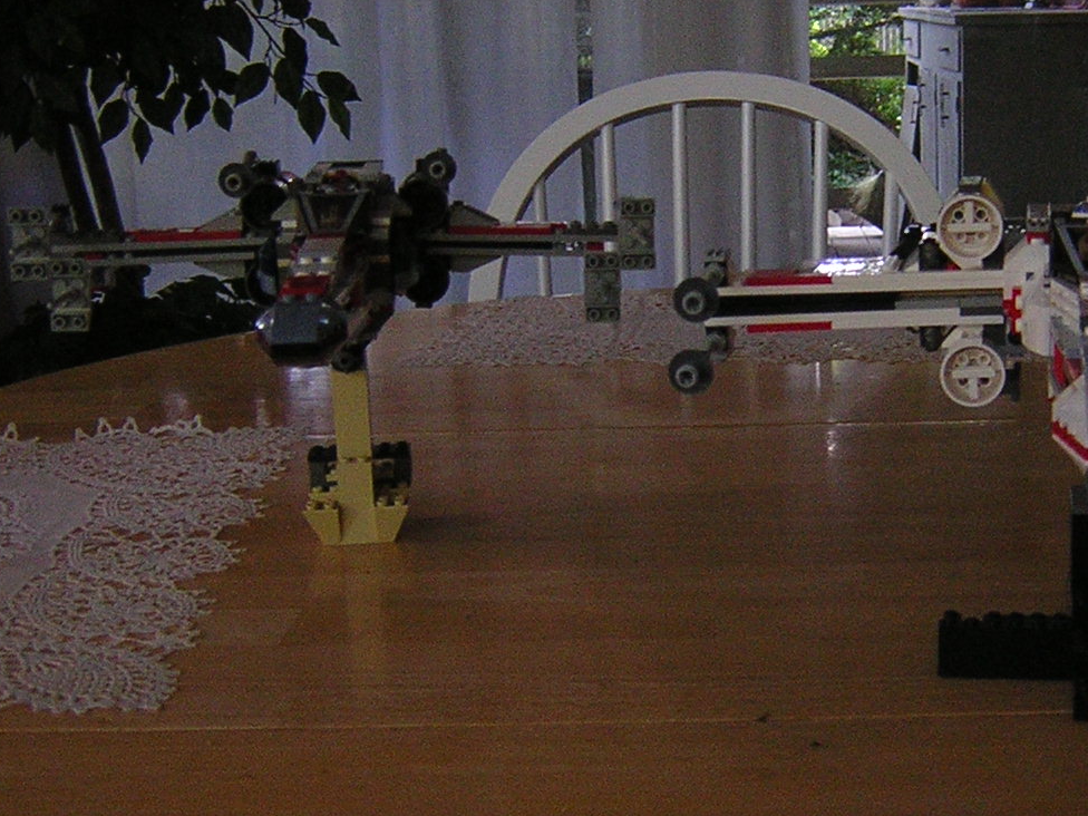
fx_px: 1854
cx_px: 768
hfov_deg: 32.3
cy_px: 380
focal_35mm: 59
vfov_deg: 24.8
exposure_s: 1/64
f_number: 2.6
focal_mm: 4.7
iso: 400
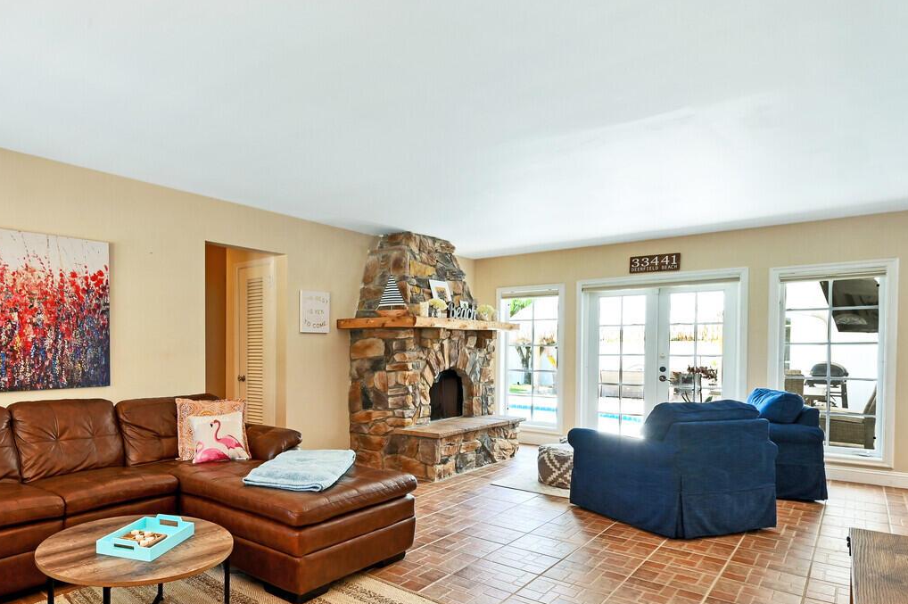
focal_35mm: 22
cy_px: 357
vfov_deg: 56.8
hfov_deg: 75.1
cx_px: 274
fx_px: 554
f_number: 11
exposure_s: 1/15
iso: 280
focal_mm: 14
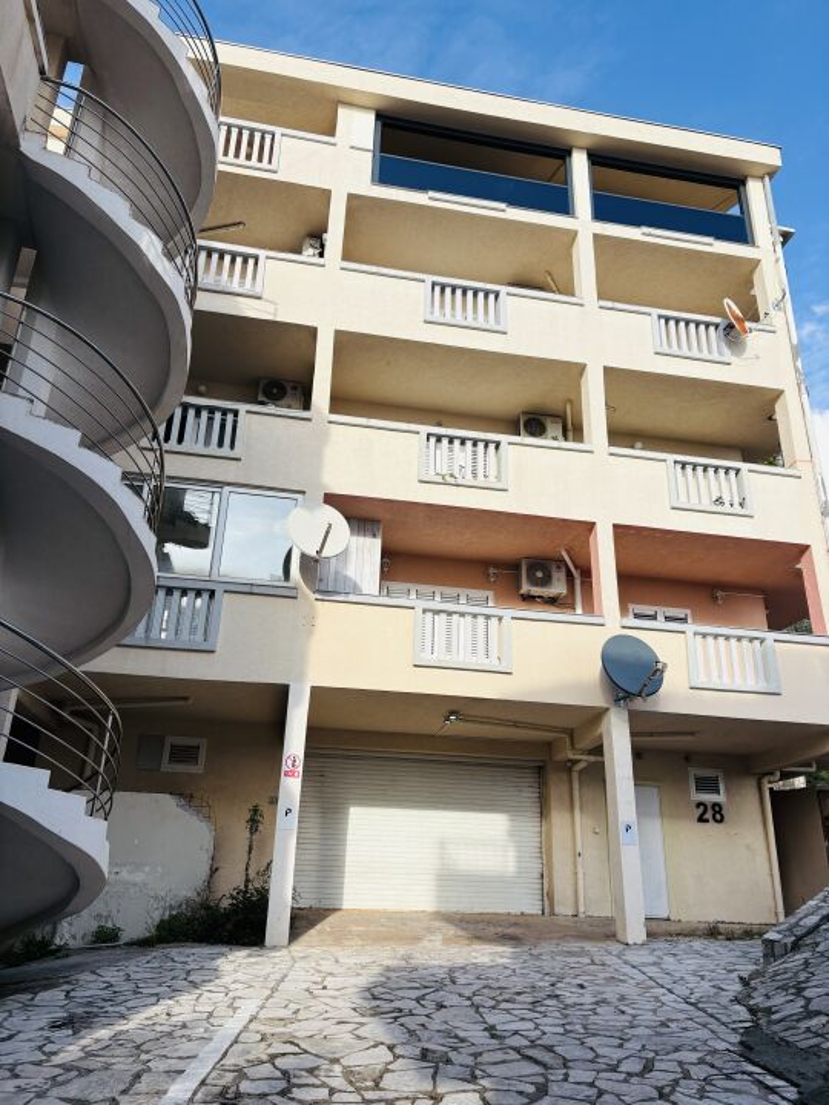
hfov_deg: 53.1
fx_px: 830
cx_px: 414
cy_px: 552
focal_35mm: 26
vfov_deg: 67.3
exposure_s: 1/2639
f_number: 1.6
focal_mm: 5.96
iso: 50
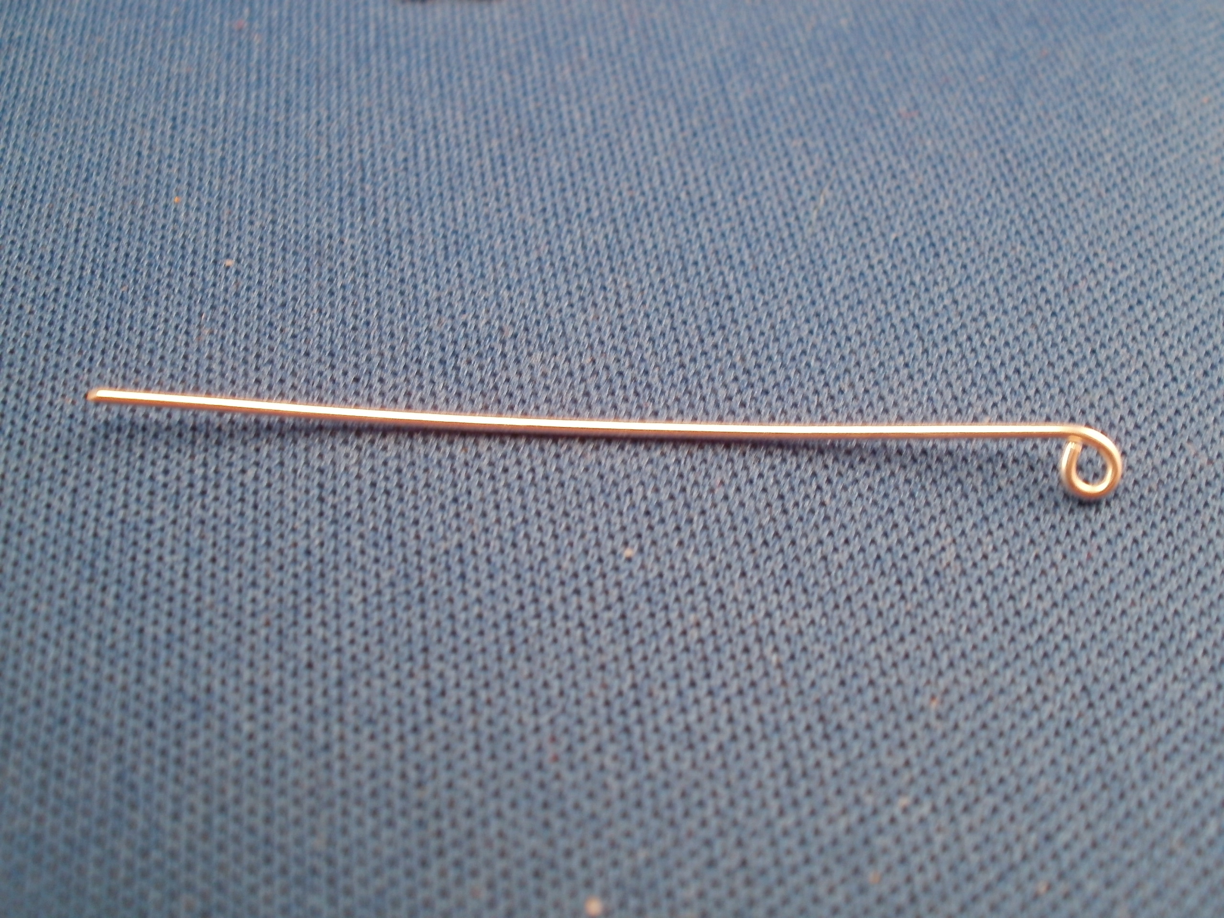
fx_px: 1556
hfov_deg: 42.9
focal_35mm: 44
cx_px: 612
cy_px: 459
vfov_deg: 32.9
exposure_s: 1/30
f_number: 4
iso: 125
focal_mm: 7.7
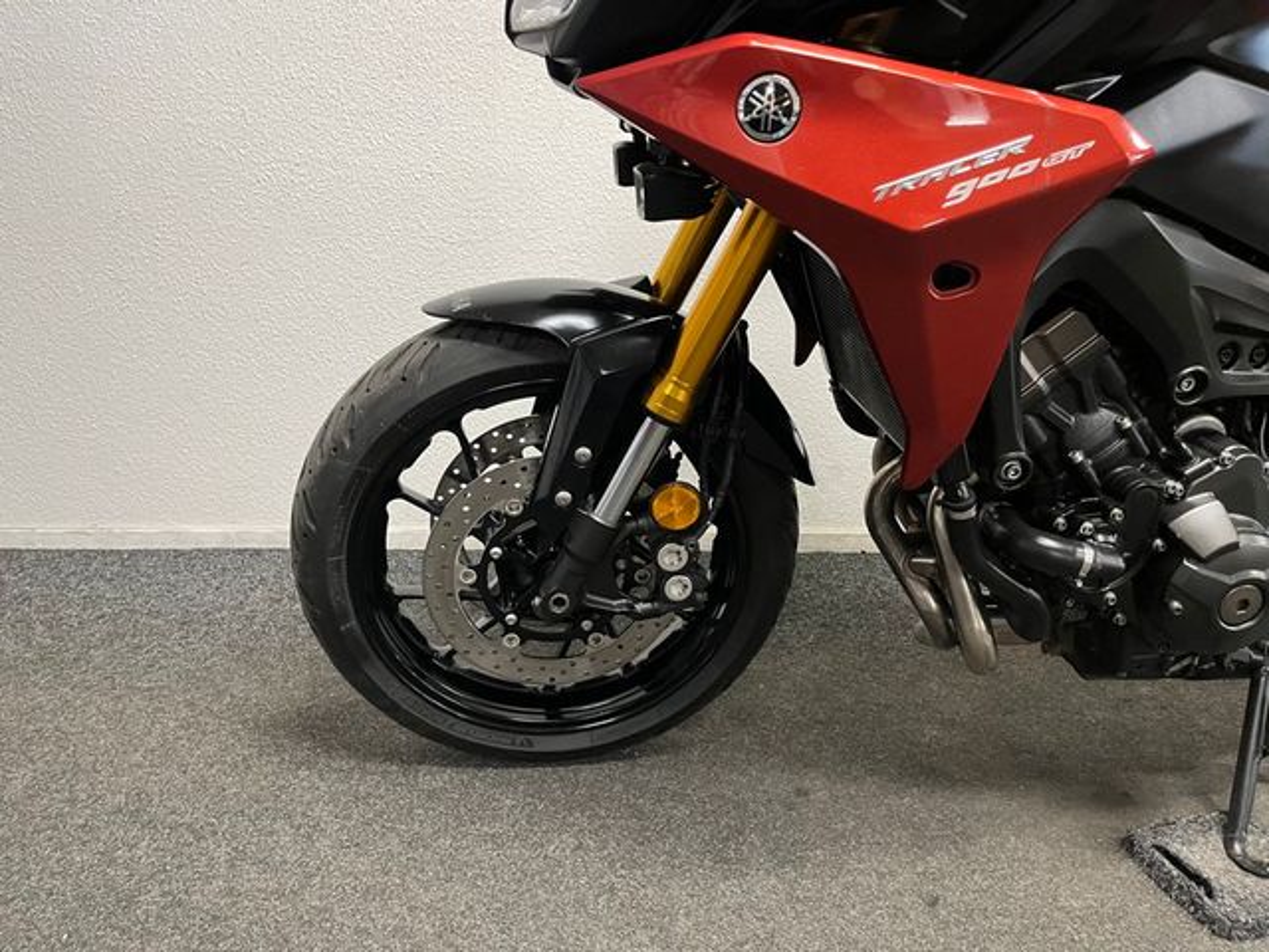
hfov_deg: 67.3
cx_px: 634
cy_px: 476
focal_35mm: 26
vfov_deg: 53.1
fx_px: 953
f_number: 1.6
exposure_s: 1/50
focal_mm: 5.1
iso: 200
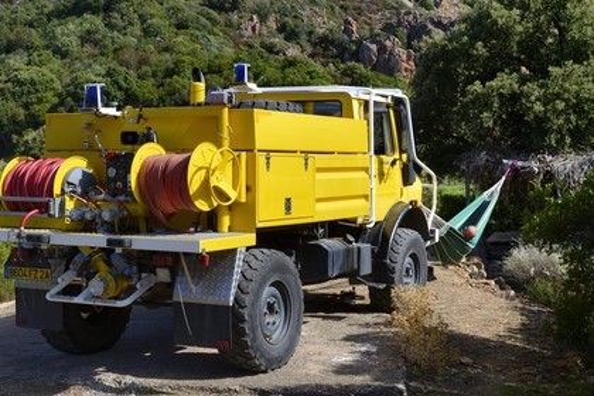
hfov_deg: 41.1
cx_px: 297
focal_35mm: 48
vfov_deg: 28.1
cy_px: 198
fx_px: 792
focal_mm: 48
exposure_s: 1/250
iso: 200
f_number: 11
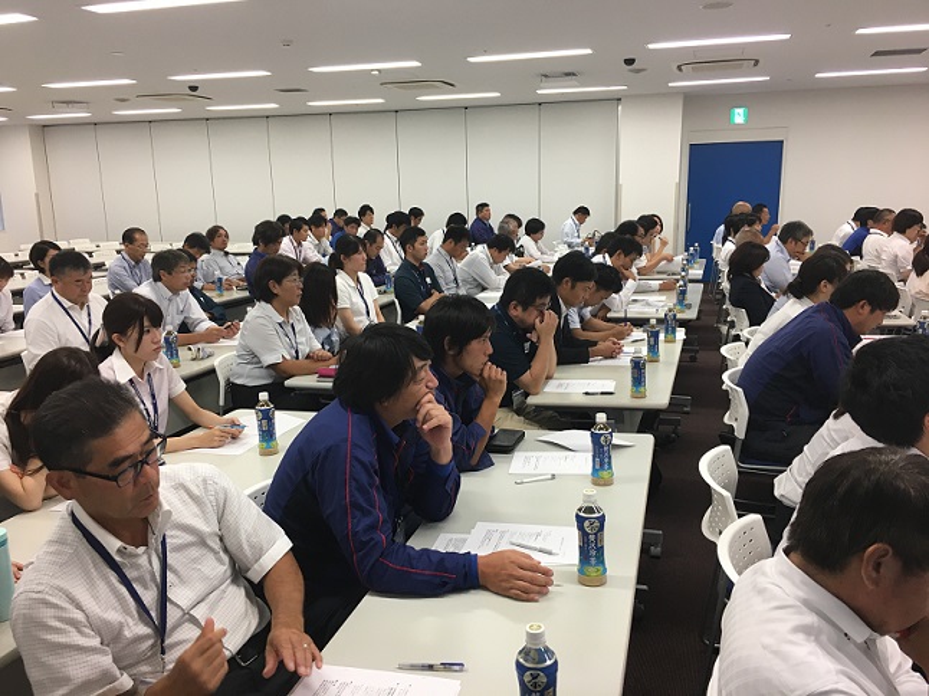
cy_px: 348
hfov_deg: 61.7
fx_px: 778
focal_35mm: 29
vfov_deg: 48.2
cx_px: 464
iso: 32
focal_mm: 4.15
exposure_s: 1/30
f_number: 2.2
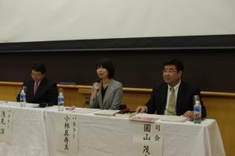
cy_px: 78
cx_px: 103
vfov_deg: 28.0
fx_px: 313
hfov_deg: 41.1
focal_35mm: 48
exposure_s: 1/60
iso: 400
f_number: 5
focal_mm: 26.25
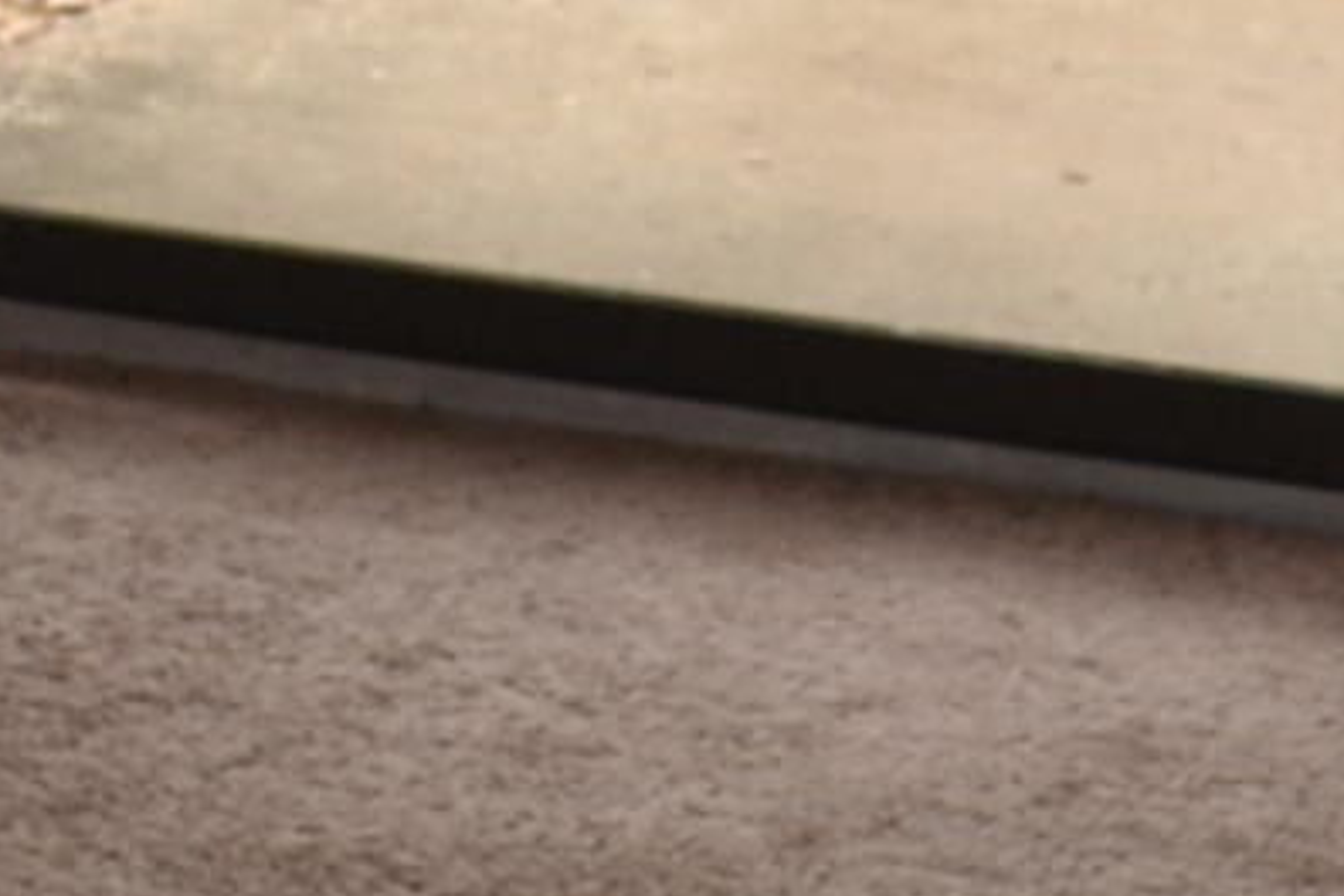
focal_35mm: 227
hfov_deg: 9.0
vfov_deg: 5.5
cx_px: -156
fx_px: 8474
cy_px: -2230
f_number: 4
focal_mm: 20
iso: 250
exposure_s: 1/125
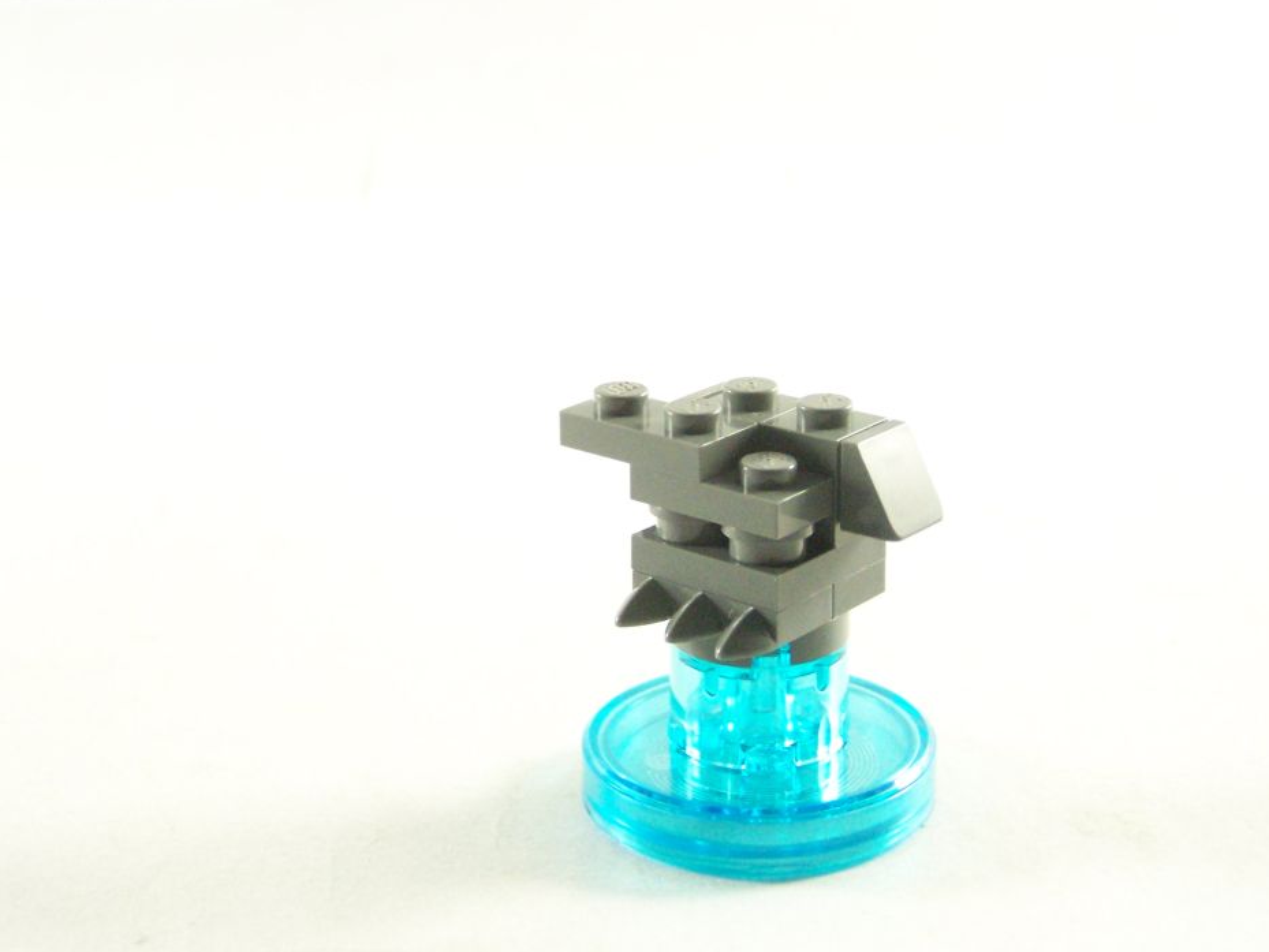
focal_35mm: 65
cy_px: 429
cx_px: 654
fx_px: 2383
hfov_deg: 29.8
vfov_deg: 22.6
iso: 400
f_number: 3.1
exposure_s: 1/60
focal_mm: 9.8
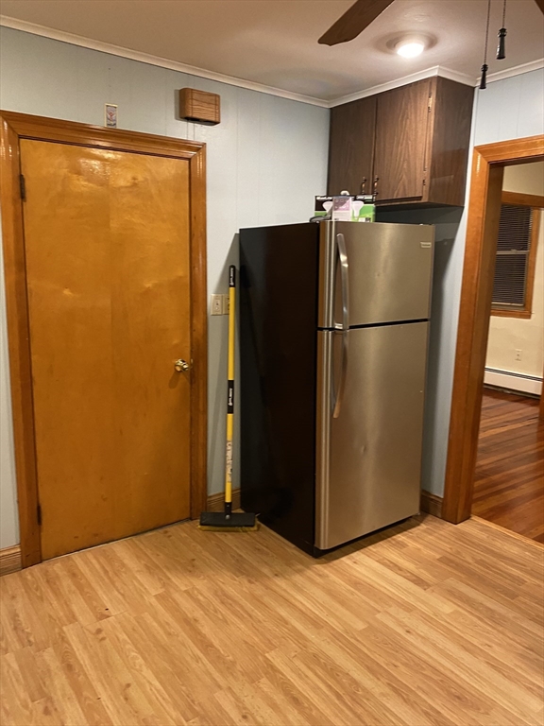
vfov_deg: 67.3
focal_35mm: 26
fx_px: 545
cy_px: 363
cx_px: 272
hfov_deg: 53.1
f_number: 1.8
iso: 400
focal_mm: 4.25
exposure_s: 1/40
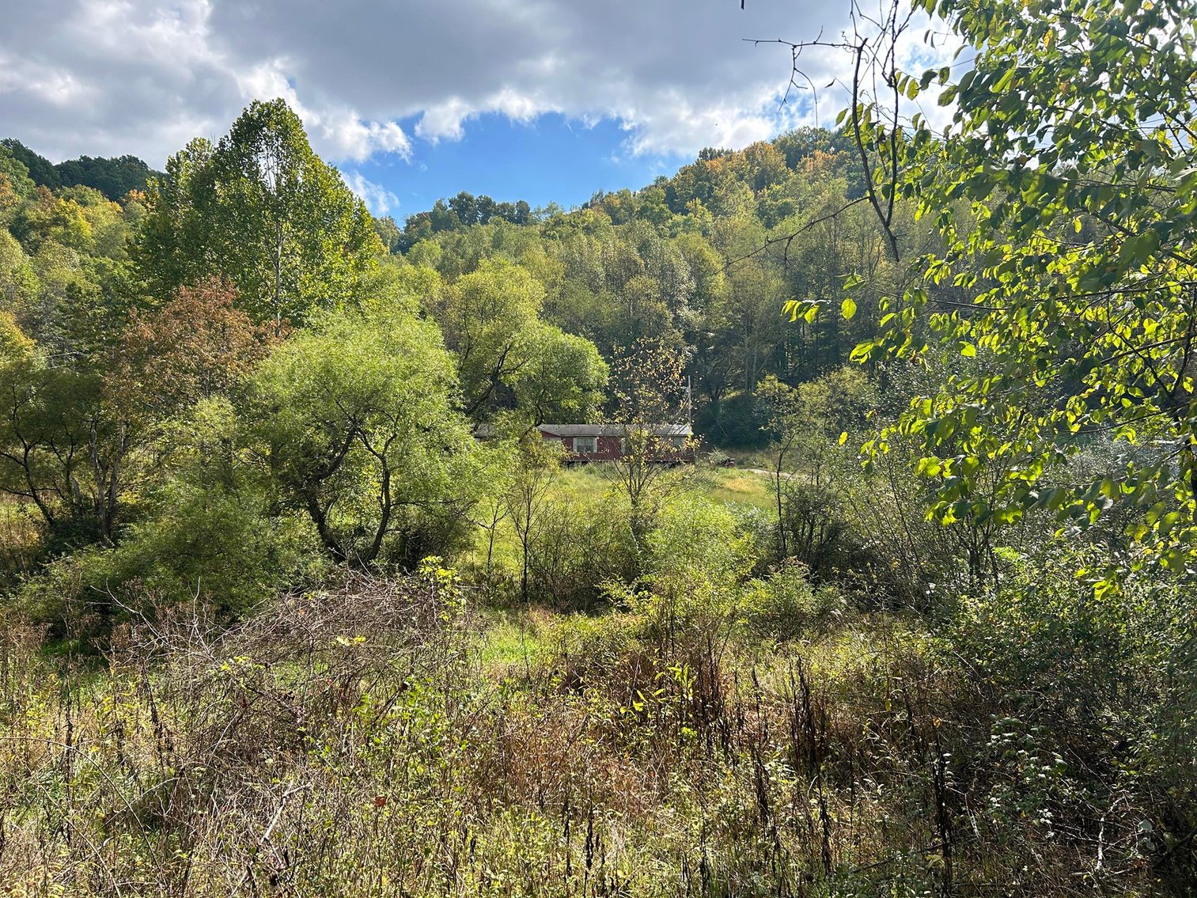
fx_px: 899
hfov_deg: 67.3
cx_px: 598
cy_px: 449
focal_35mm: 26
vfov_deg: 53.1
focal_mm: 5.7
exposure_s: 1/2083
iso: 50
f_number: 1.5
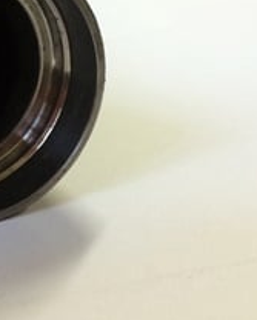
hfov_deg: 21.2
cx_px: -40
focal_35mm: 68
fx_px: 645
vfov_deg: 27.3
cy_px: 62
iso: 100
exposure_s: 1/30
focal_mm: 4.15
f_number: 2.2
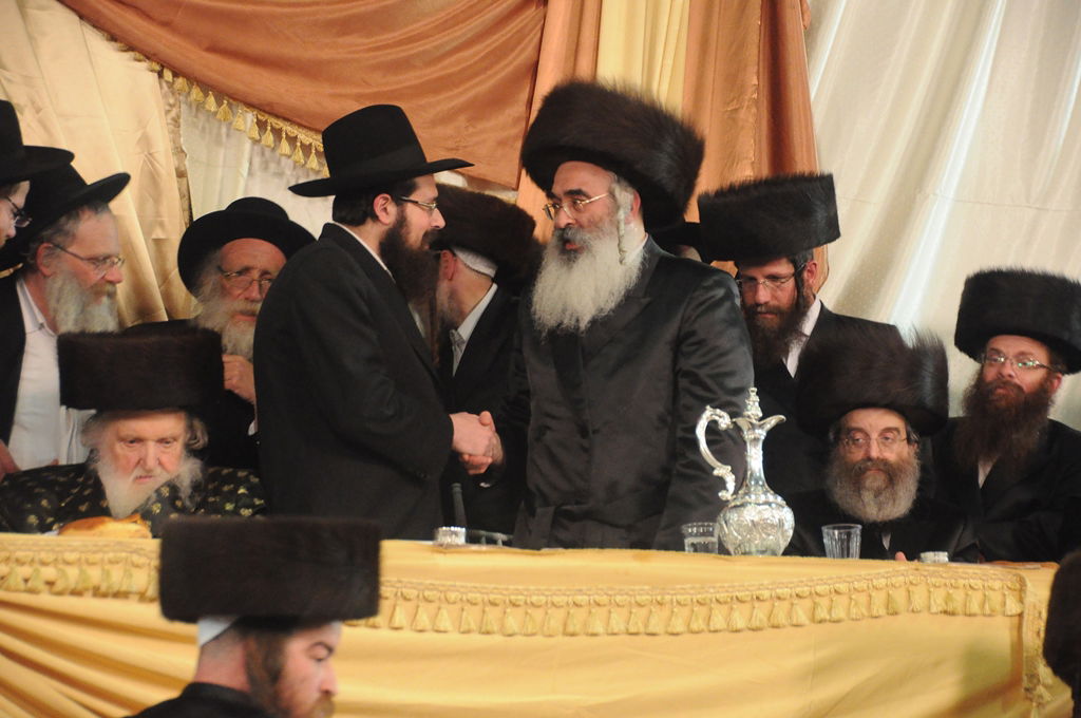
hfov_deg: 18.2
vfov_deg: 12.1
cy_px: 359
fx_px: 3374
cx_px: 540
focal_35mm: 112
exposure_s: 1/40
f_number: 5
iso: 2500
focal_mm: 75
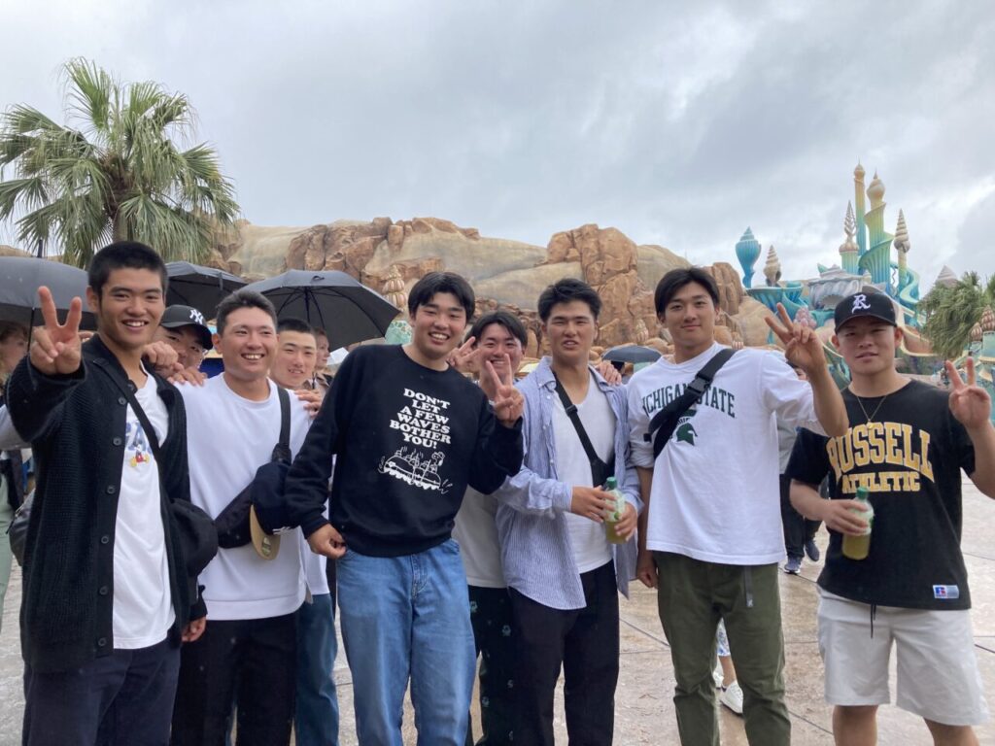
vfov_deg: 49.7
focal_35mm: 28
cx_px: 498
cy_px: 373
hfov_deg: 63.4
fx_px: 805
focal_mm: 3.99
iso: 20
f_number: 1.8
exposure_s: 1/414
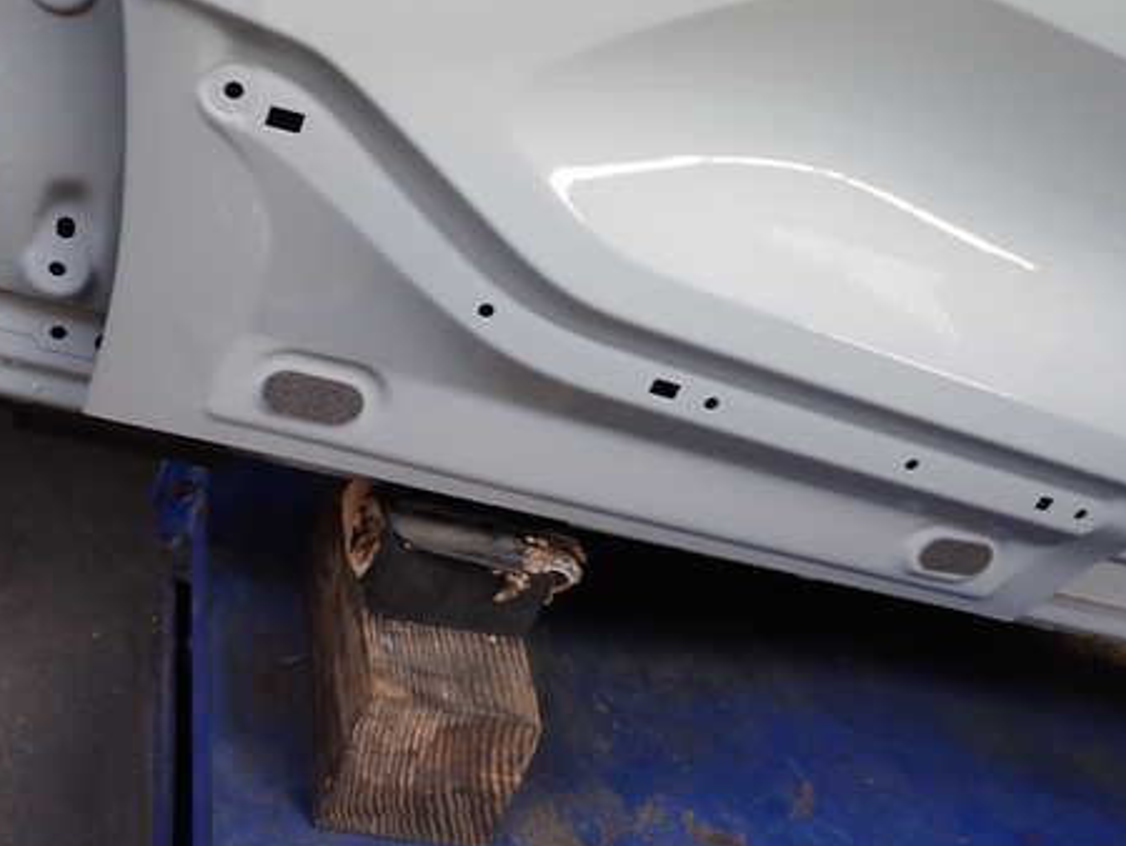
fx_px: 1302
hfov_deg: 46.7
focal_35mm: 40
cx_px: 603
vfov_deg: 36.0
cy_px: 436
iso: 200
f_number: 2.3
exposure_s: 1/80
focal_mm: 5.4
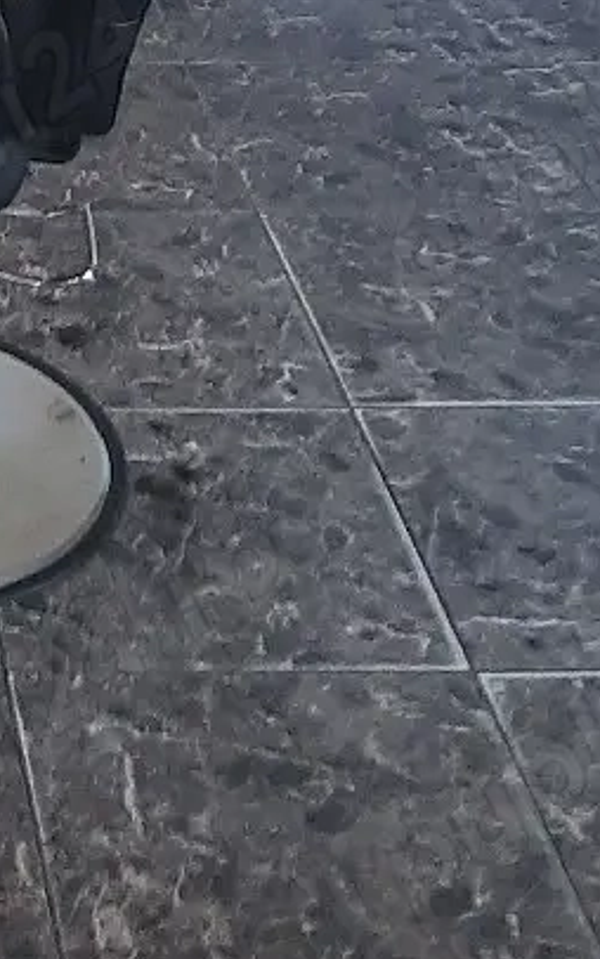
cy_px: -419
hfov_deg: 12.8
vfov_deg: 19.6
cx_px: -430
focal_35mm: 94
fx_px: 2458
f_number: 1.7
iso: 200
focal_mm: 3.93
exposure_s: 1/33
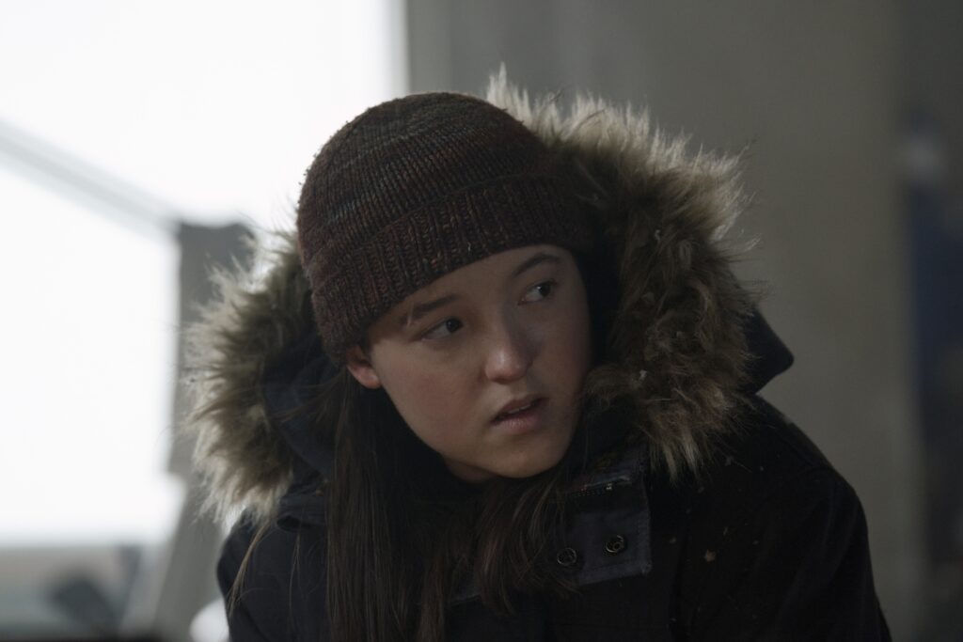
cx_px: 482
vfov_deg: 6.9
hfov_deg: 10.3
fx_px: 5350
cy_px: 321
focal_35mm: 200
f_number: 4.5
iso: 5000
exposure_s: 1/200
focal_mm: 200
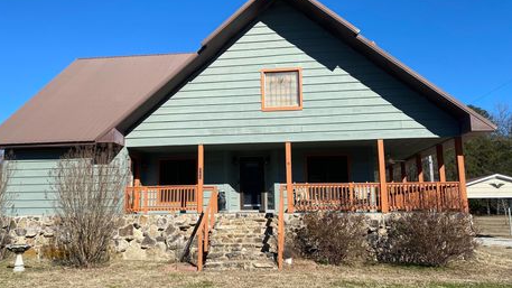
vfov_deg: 37.8
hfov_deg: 62.5
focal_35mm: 31
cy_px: 141
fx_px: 421
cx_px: 233
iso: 32
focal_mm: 4.25
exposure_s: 1/2688
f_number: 1.8
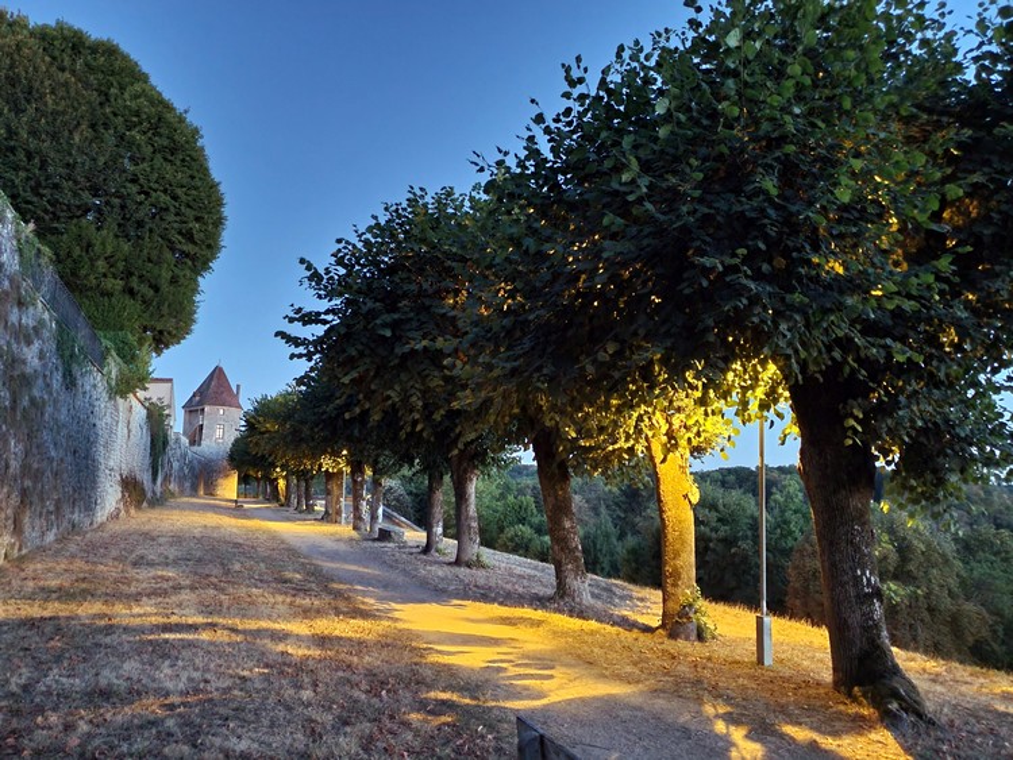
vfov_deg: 53.1
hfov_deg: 67.3
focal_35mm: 26
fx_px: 761
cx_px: 506
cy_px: 380
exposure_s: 1/8
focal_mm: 4.3
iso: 1250
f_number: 1.5
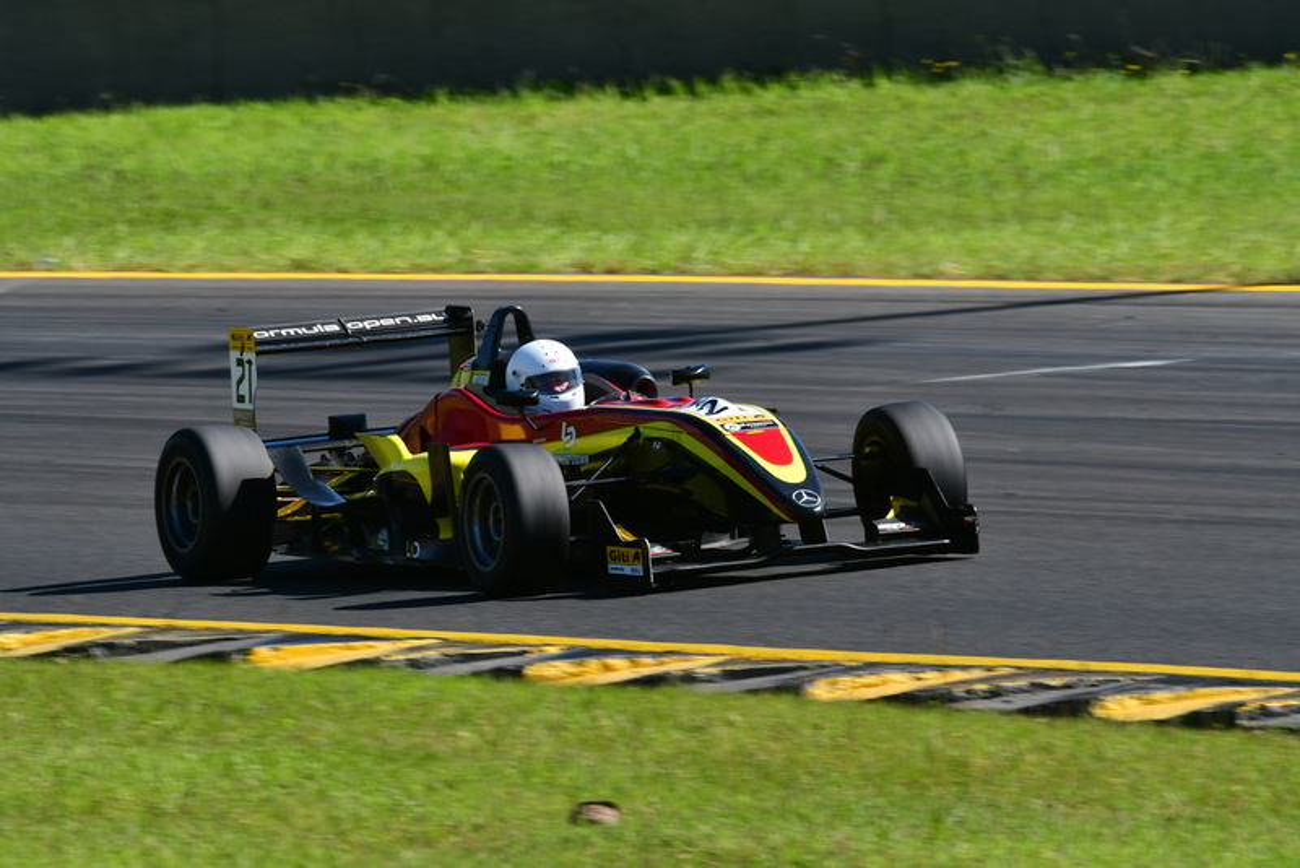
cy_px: 434
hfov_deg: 3.4
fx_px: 21673
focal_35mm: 600
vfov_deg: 2.3
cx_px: 650
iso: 400
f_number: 11
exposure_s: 1/500
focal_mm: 400
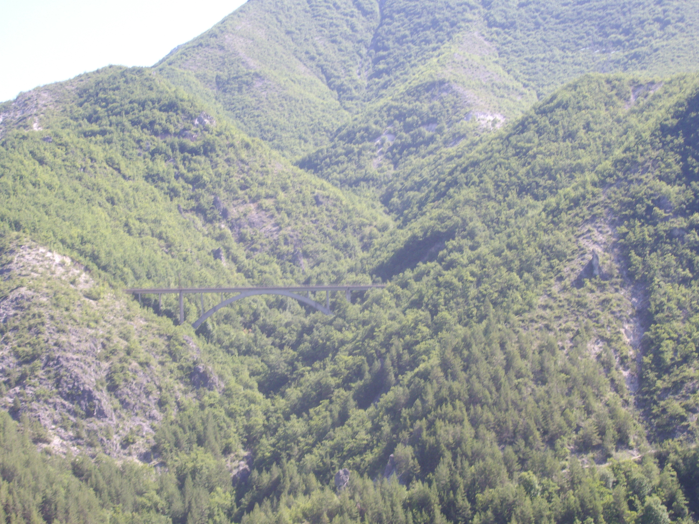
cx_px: 350
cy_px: 262
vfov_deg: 26.1
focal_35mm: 56
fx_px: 1131
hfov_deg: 34.3
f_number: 3.4
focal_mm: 9.2
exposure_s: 1/250
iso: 80
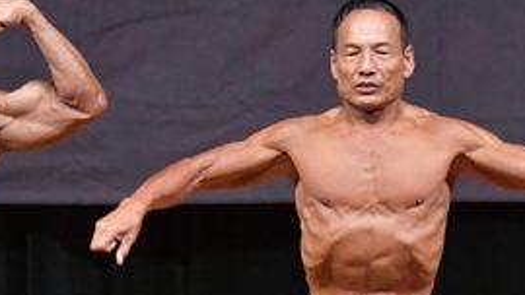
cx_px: 110
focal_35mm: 677
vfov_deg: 1.8
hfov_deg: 3.2
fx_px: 9426
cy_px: 344
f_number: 5.6
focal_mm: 150
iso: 6400
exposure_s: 1/400
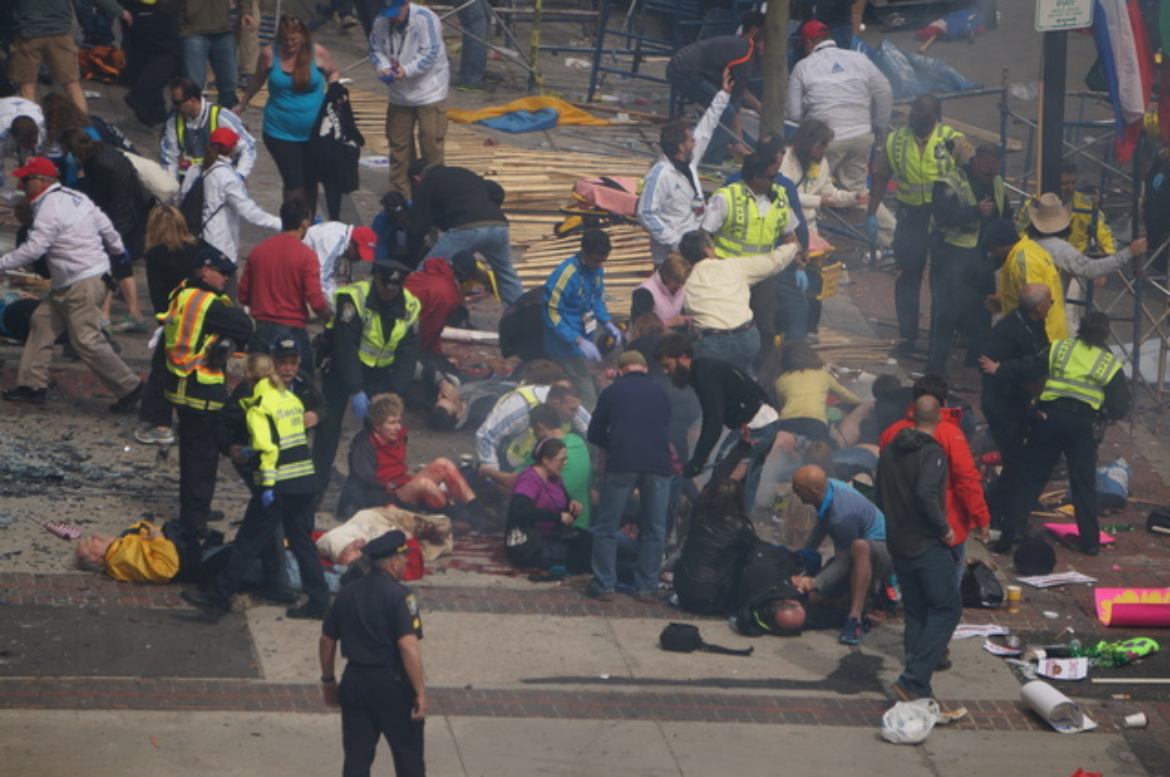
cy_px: 388
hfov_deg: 6.5
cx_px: 585
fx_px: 10224
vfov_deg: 4.4
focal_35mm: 315
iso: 100
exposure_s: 1/400
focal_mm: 210
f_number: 6.3
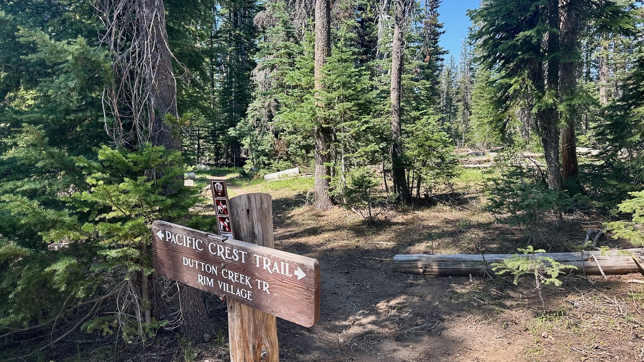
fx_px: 461
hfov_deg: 69.9
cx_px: 331
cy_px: 165
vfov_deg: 42.8
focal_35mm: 27
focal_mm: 6.86
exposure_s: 1/767
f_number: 1.78
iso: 80
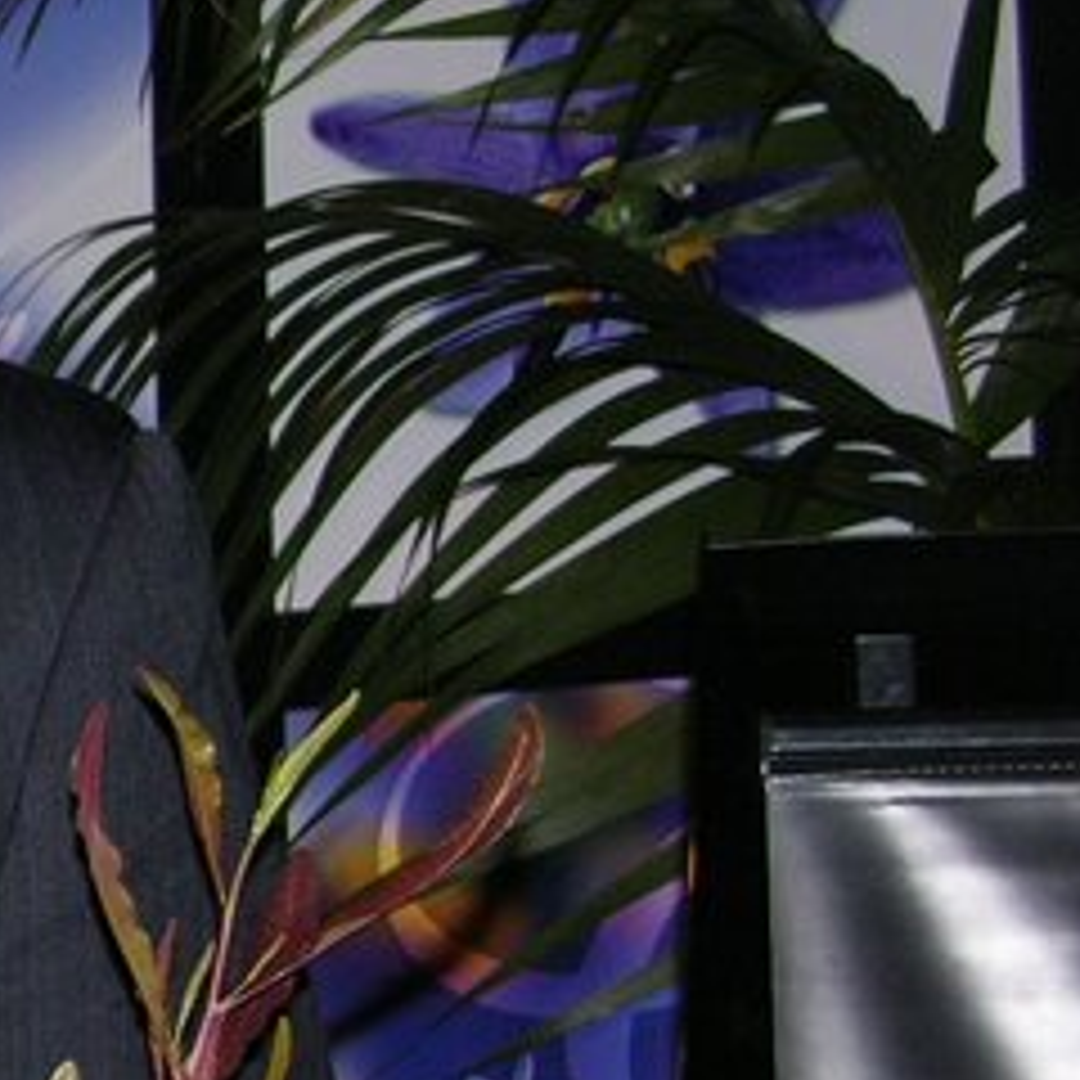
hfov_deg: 8.3
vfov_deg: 8.8
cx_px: -1094
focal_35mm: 199
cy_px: 950
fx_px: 7024
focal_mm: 13.7
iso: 100
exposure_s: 1/60.1
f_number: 3.1
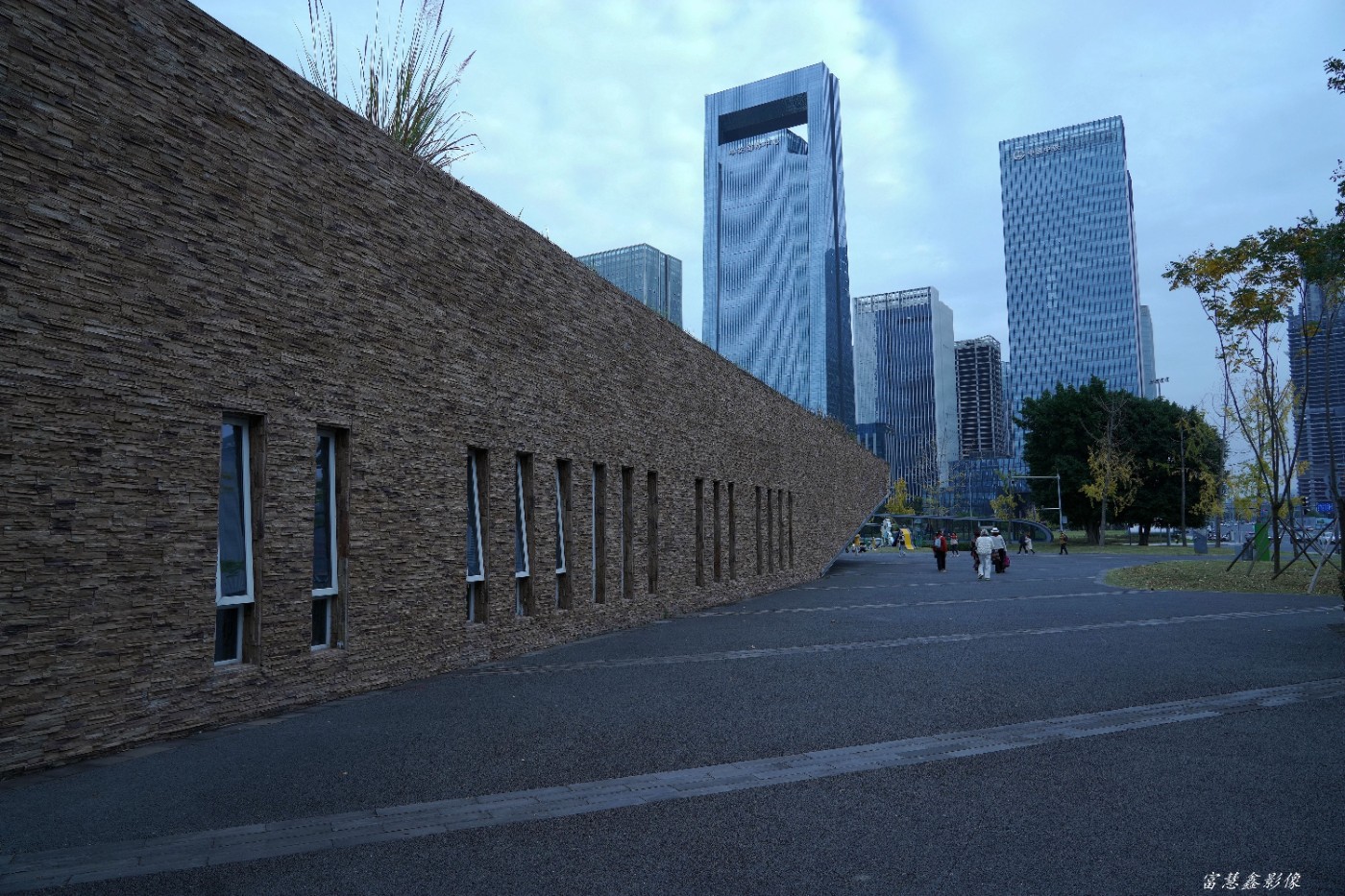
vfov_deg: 53.1
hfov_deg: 73.8
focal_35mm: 24
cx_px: 672
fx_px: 896
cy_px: 448
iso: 100
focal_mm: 24
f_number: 4
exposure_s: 1/800
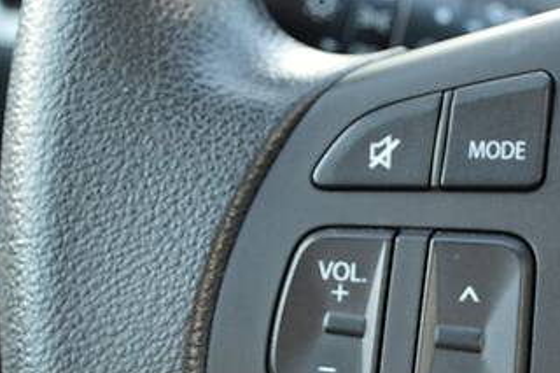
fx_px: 1866
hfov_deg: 17.0
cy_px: 268
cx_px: 434
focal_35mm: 120
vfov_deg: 11.4
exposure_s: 1/60
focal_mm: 32
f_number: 4.8
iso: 640
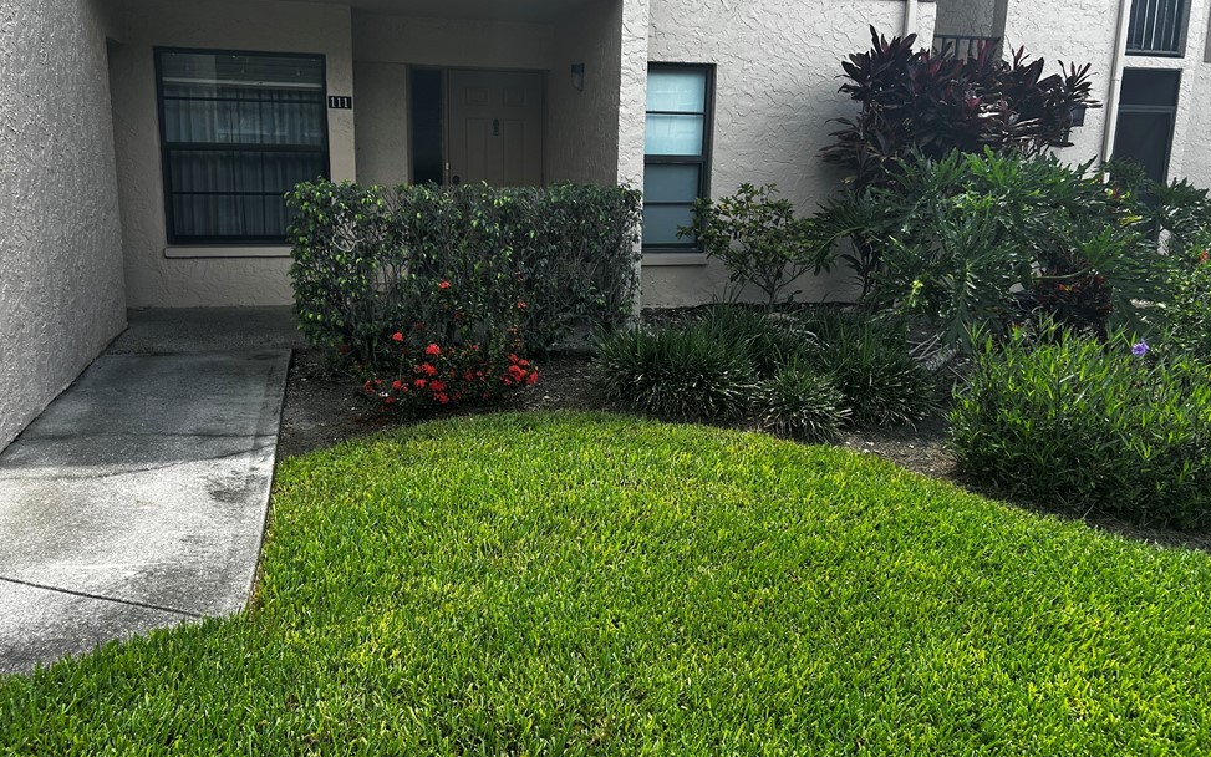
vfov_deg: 43.0
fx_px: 957
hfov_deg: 64.6
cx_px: 577
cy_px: 317
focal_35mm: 29
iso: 50
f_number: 1.5
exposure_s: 1/743
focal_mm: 5.7
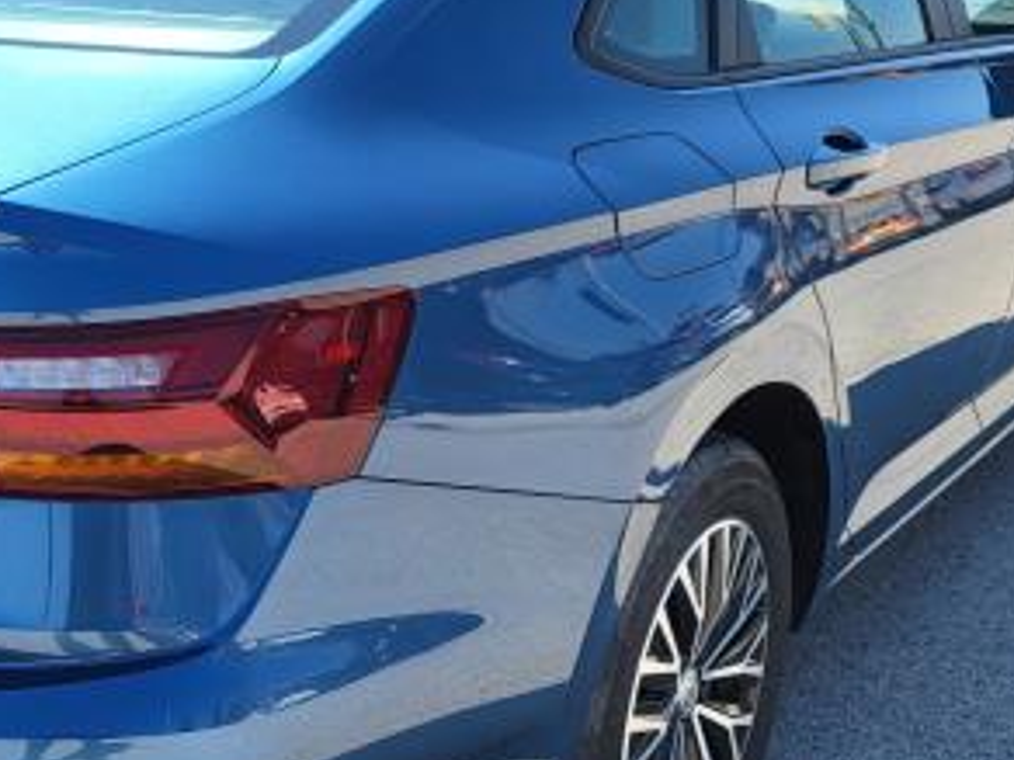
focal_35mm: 57
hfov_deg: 33.1
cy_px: 420
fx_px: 1670
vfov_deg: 25.6
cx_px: 257
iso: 40
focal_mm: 5.4
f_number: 1.8
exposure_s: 1/1167
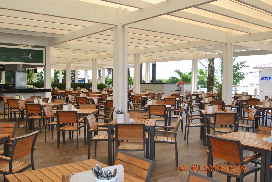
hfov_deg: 53.1
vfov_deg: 37.0
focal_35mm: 36
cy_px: 91
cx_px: 136
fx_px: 272
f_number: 5
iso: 100
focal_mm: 24
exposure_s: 1/200
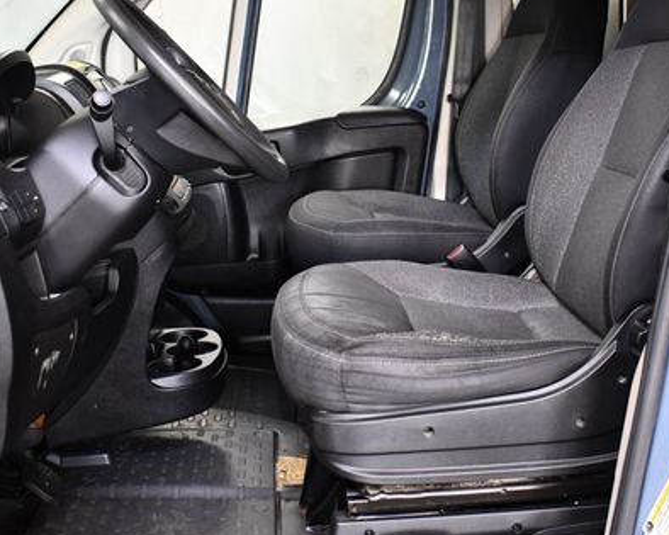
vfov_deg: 27.6
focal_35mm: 55
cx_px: 326
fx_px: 1089
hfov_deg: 34.2
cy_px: 255
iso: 1800
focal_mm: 18
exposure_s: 1/125
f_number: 3.5
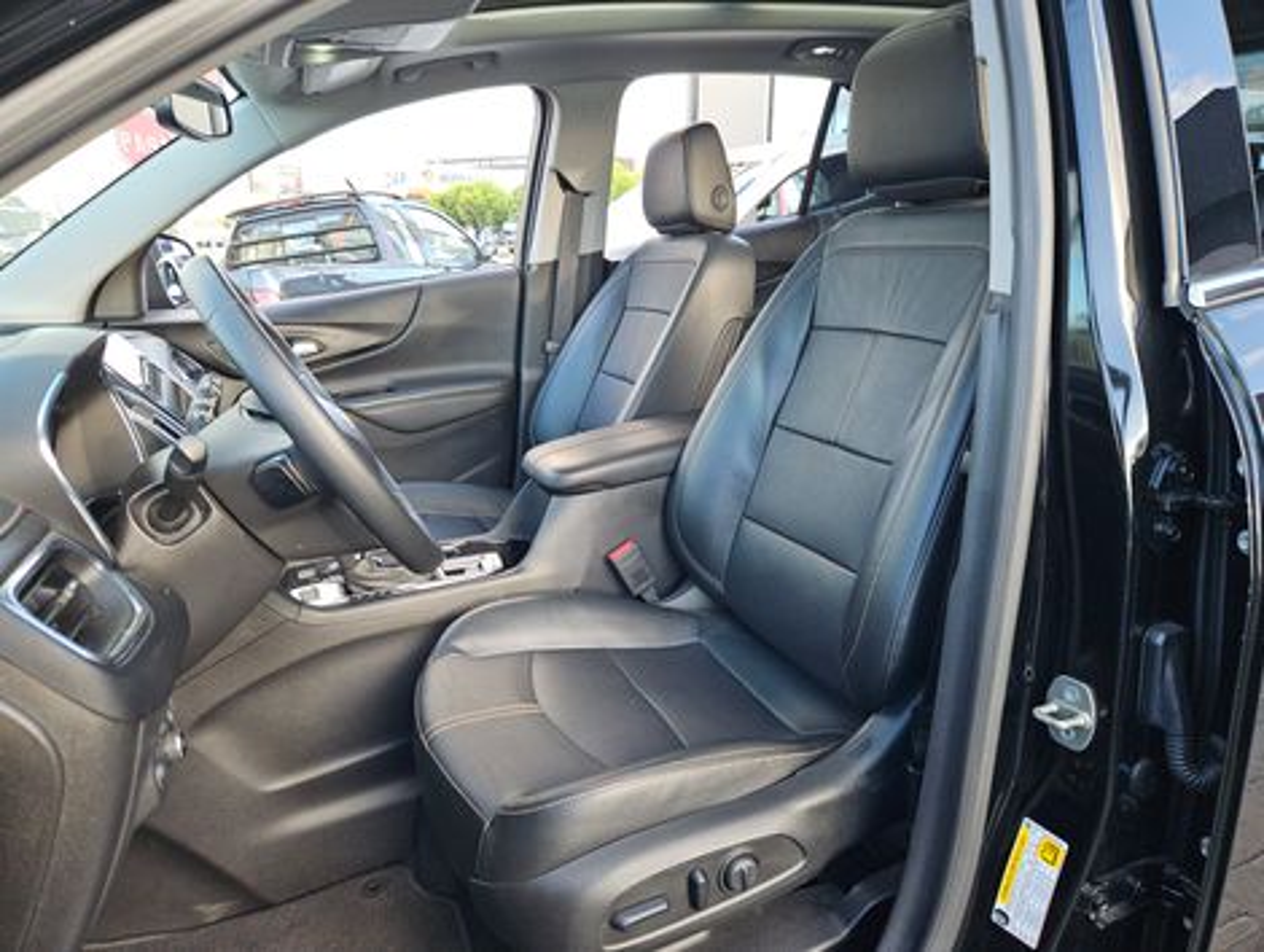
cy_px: 476
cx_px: 632
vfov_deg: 59.0
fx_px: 841
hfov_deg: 73.8
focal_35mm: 23
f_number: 1.8
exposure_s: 1/180
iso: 125
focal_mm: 5.4
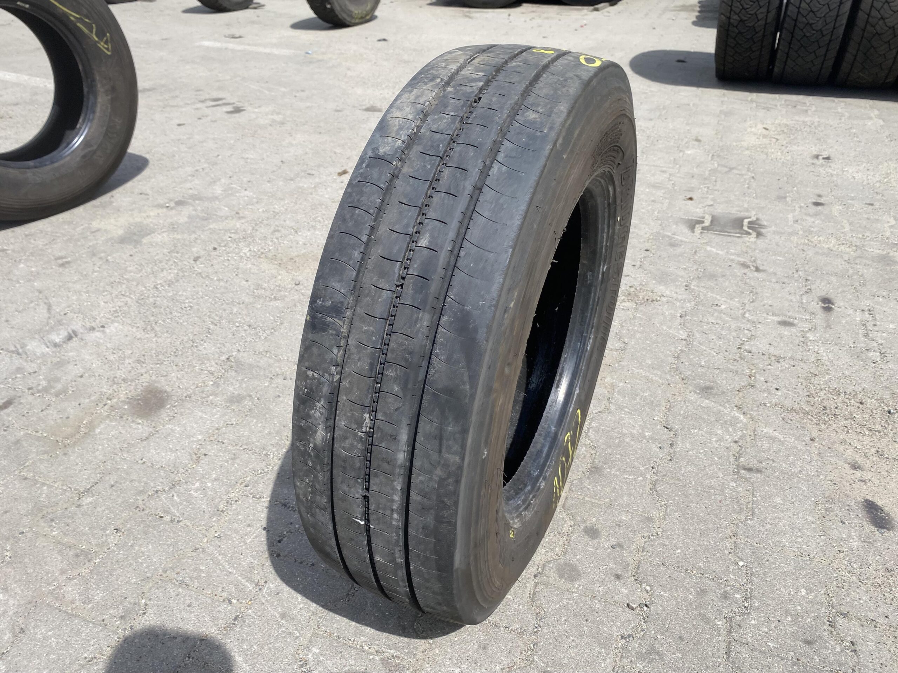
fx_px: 674
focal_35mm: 26
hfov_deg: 67.3
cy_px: 336
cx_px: 449
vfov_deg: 53.1
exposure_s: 1/2688
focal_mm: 4.25
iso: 32
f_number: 1.8
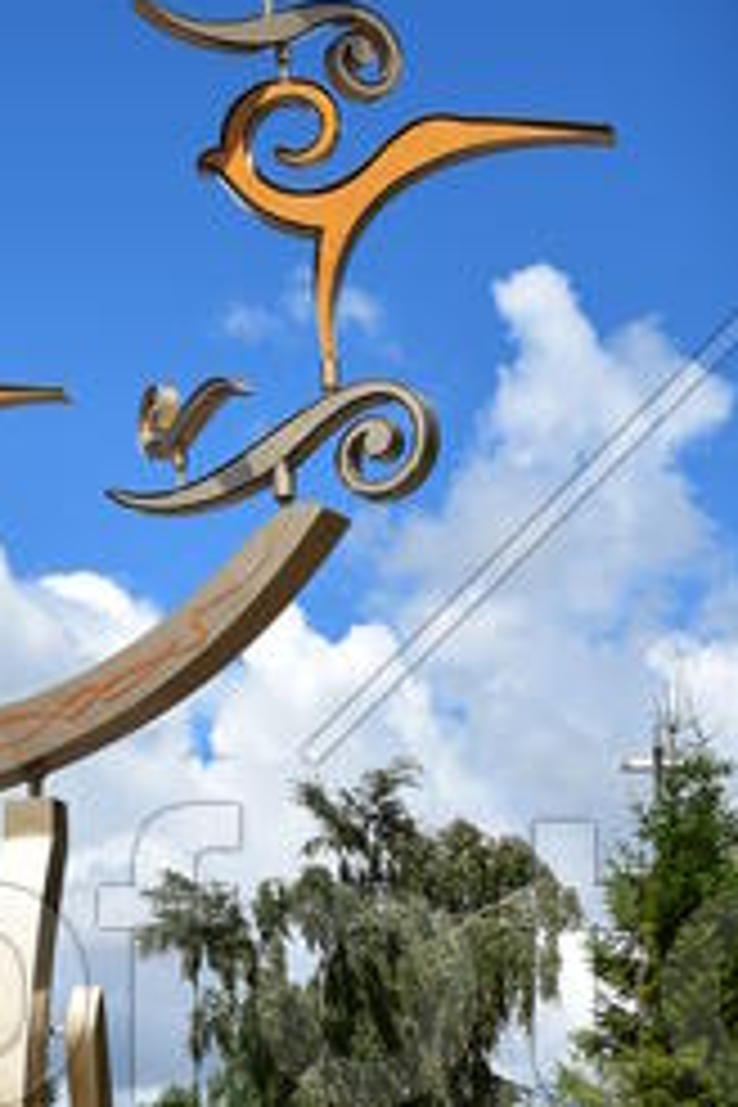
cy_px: 994
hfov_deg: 15.9
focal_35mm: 85
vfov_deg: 23.3
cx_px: 70
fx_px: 2614
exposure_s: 1/250
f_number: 9
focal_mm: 24
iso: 100
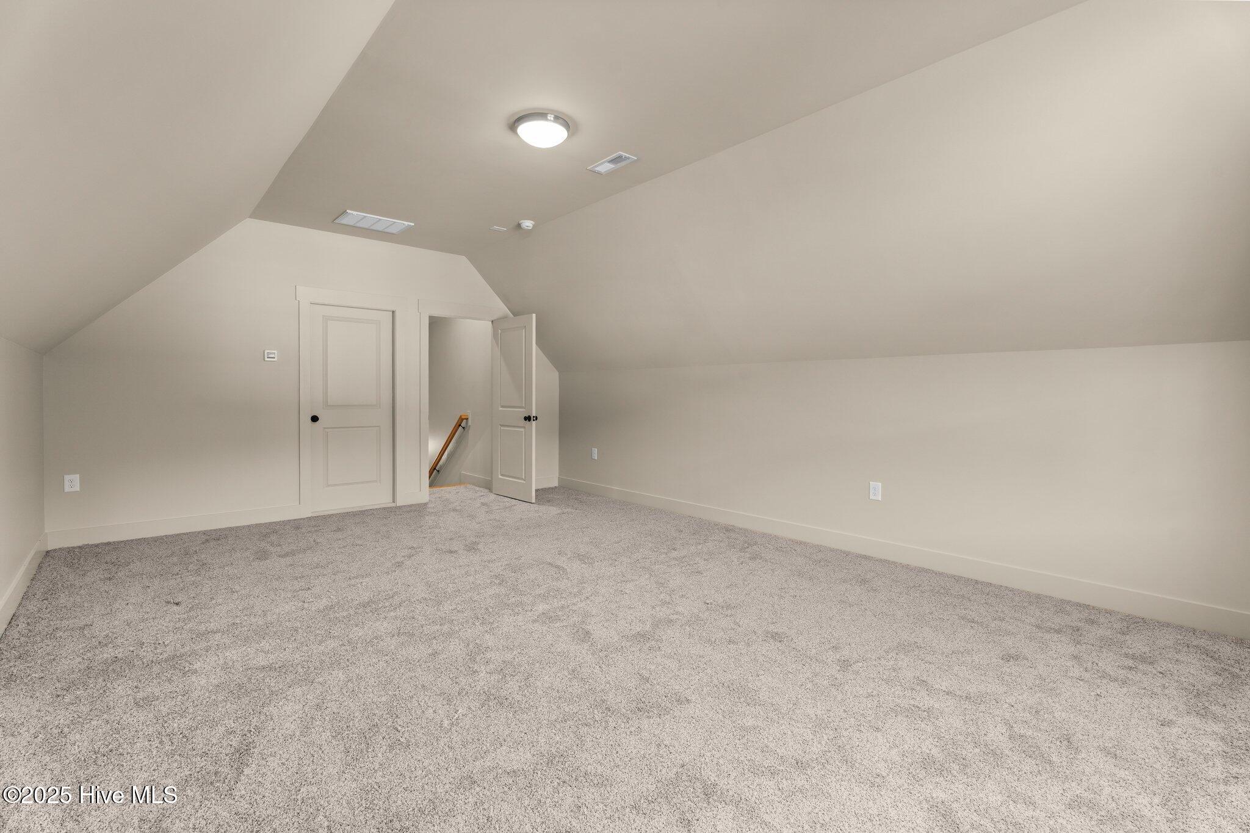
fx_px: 555
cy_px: 416
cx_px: 625
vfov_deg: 73.7
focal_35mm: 16
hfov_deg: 96.7
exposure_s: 1/2.5
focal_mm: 16
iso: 400
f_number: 8
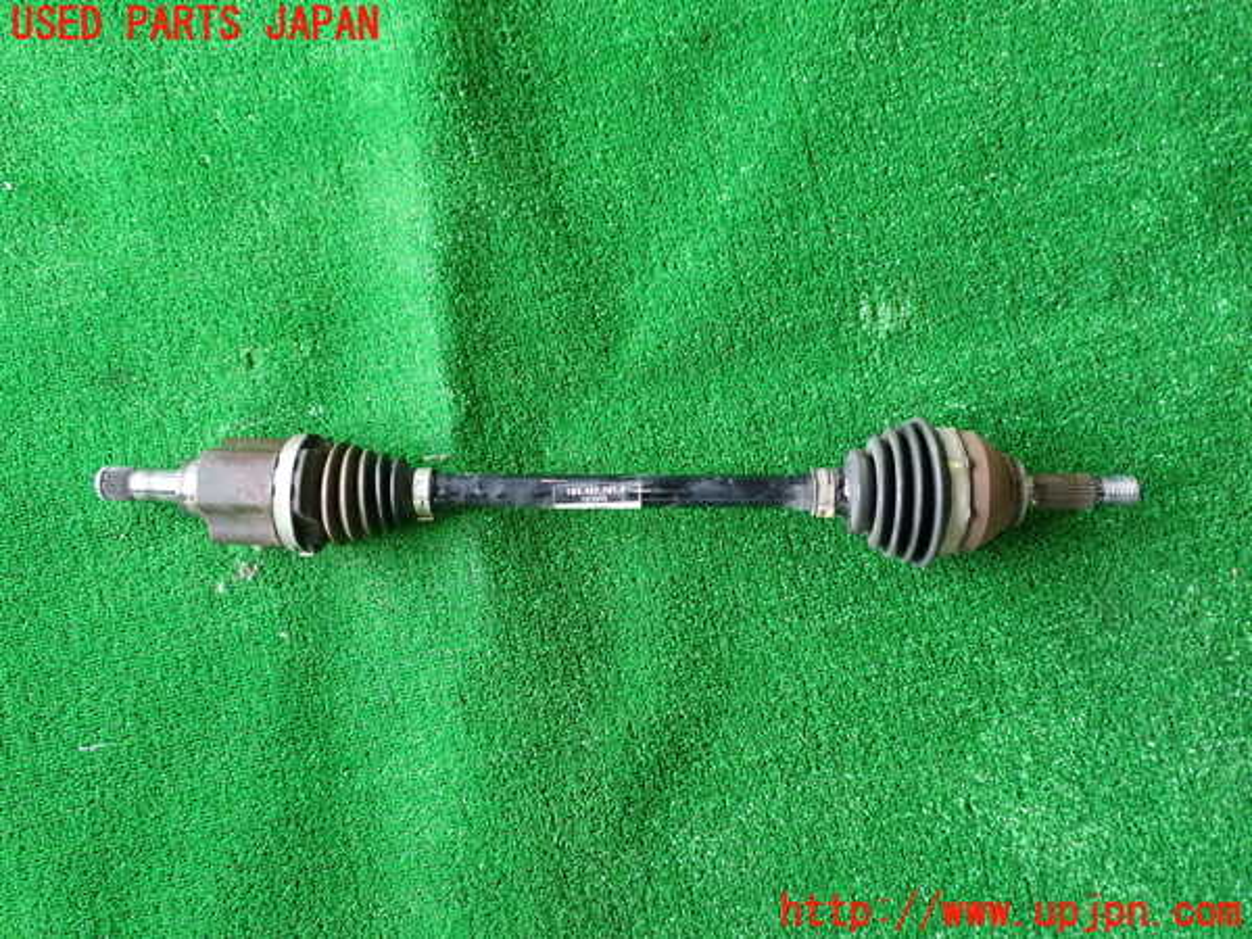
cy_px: 470
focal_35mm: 30
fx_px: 1085
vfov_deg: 46.8
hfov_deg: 60.0
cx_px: 626
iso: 400
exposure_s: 1/30
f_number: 2.3
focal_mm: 5.4
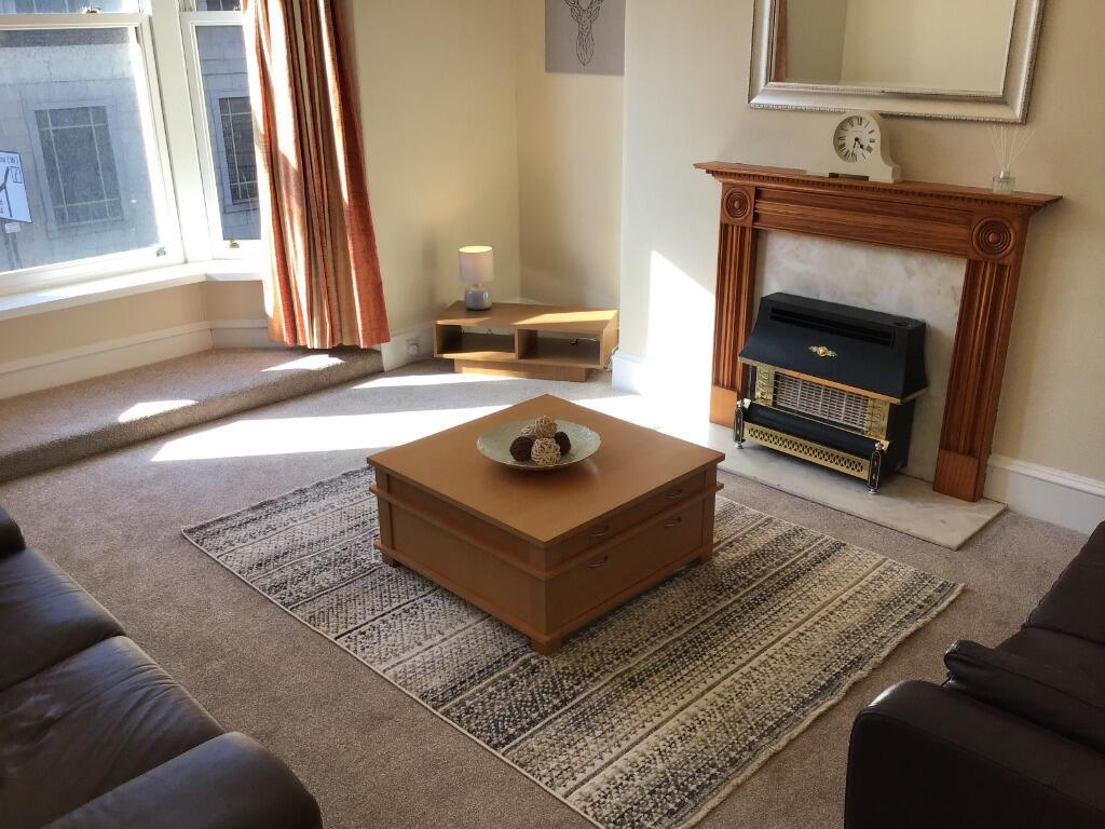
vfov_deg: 45.4
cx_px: 552
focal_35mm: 31
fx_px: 990
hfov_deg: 58.4
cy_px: 414
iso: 25
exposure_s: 1/116
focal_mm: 3.3
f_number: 2.4
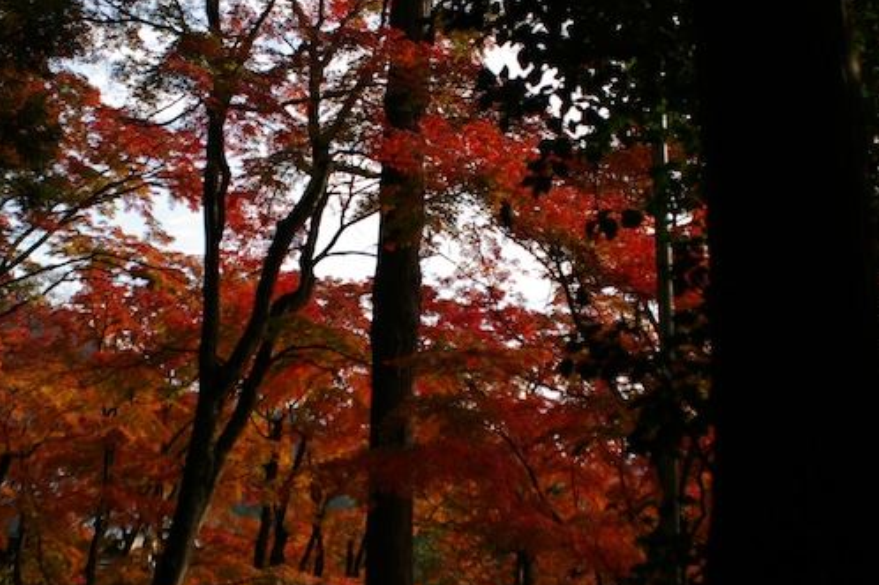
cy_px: 308
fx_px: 1585
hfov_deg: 30.9
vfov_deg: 20.9
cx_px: 376
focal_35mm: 65
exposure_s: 1/1500
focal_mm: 36
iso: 400
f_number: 4
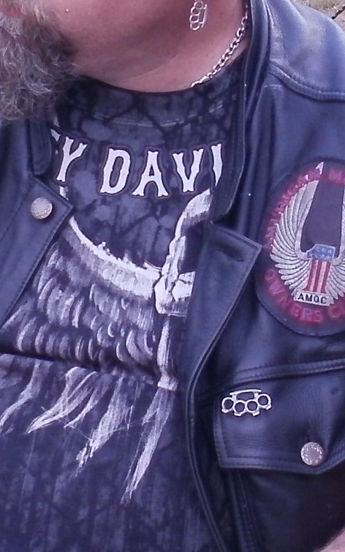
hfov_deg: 7.9
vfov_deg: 12.7
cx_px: 20
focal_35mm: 165
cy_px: 401
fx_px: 2482
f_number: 3.5
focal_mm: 6.3
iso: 100
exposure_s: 1/40
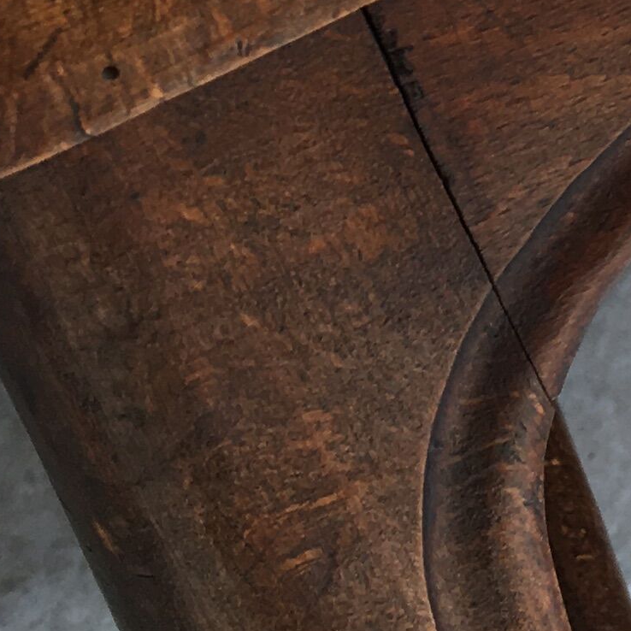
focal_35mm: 140
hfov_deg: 11.4
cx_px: 1213
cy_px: -267
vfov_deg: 12.0
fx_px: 2887
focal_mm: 4.15
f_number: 2.2
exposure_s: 1/111
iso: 25
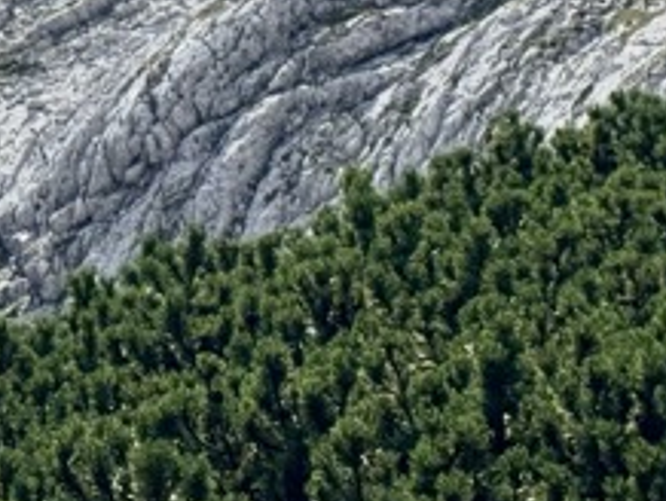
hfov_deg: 8.7
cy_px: -577
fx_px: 4334
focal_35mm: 225
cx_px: -18
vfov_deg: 6.4
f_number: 1.78
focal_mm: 6.76
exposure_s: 1/15385
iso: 64
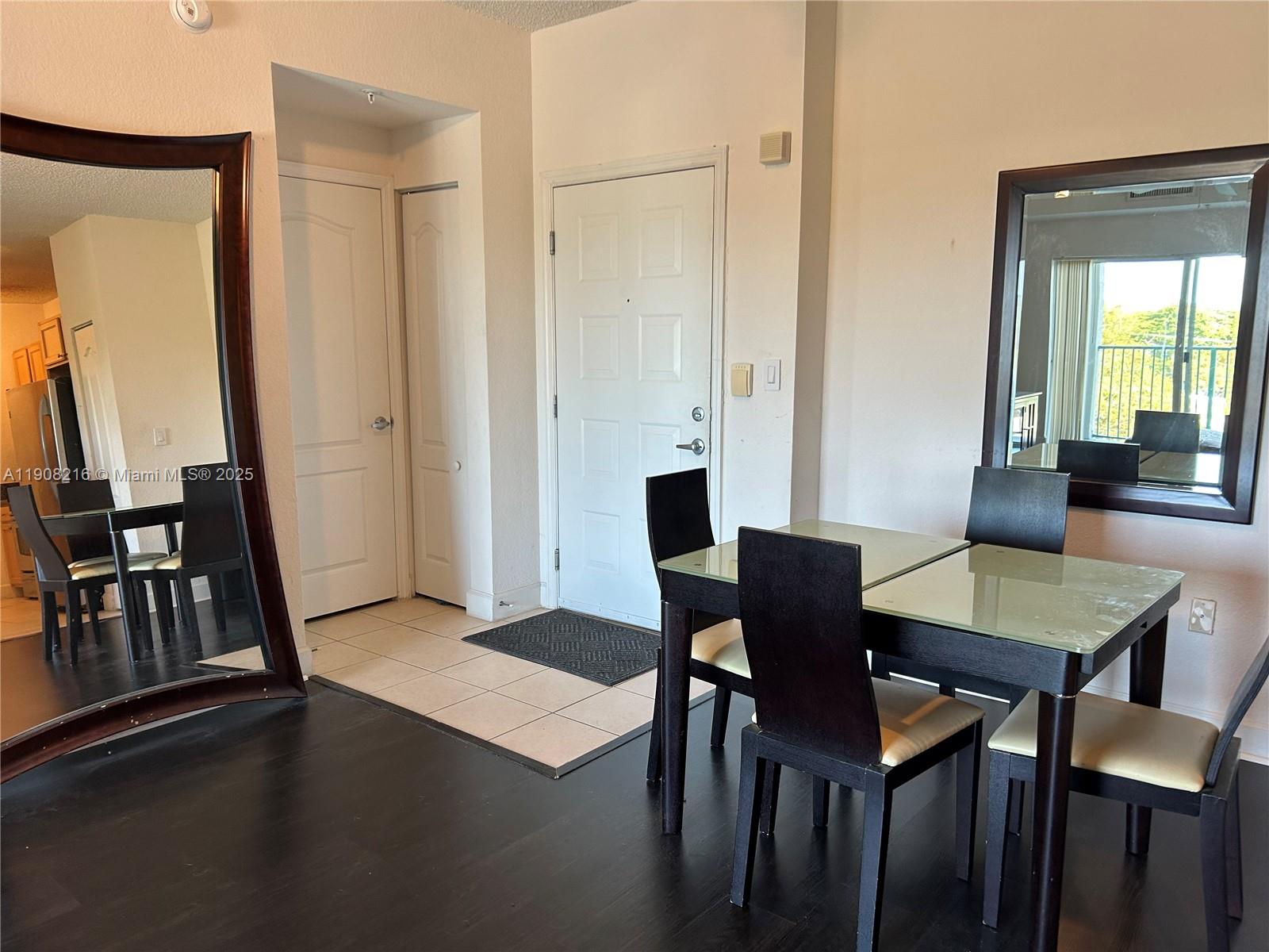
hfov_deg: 67.3
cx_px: 634
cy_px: 476
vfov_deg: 53.1
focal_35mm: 26
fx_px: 953
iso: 125
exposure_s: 1/120
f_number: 1.5
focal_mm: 5.7
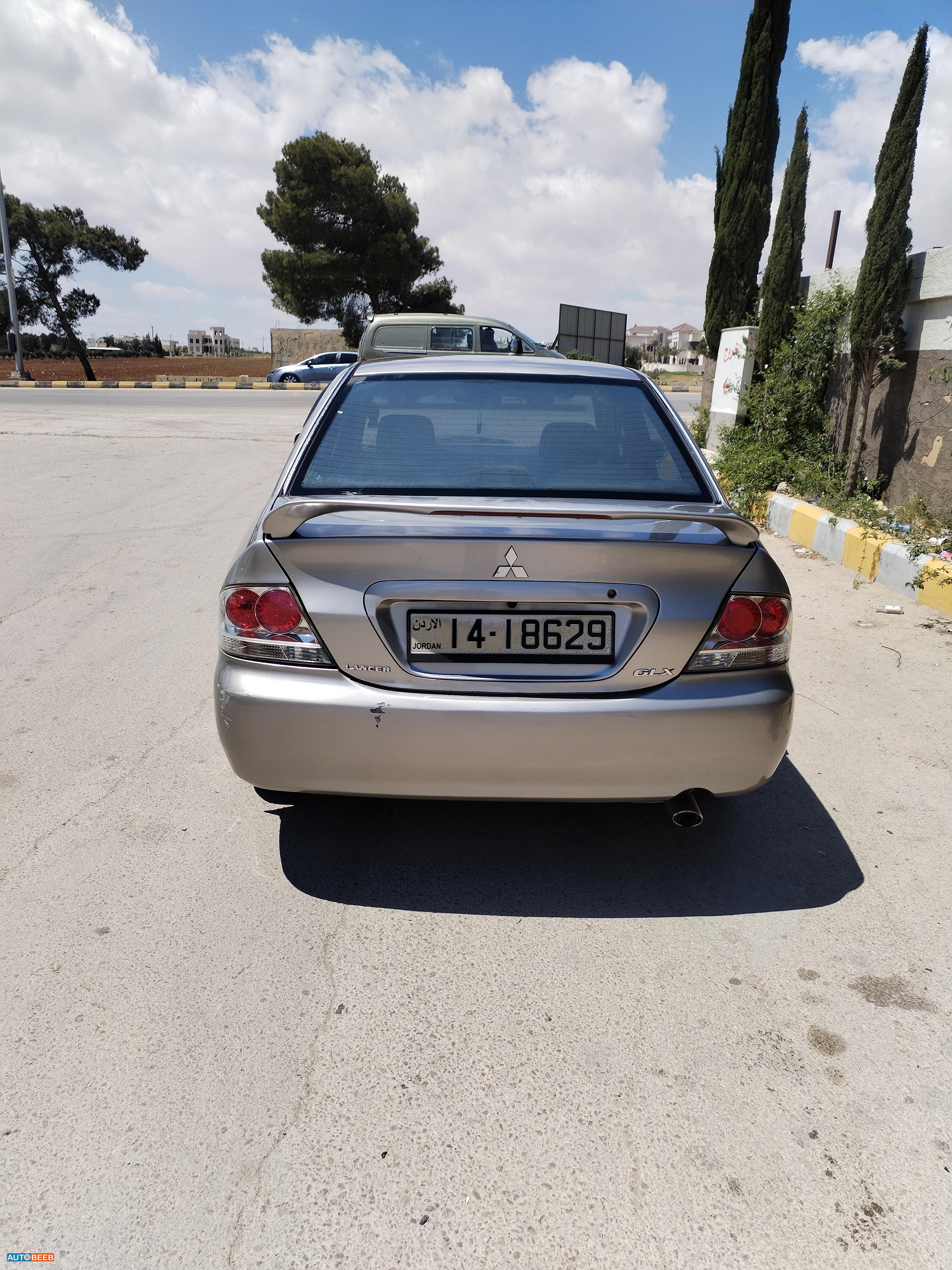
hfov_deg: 48.2
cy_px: 635
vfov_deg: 61.7
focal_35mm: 29
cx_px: 476
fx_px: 1063
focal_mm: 4.75
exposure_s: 1/2150
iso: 100
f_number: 1.8
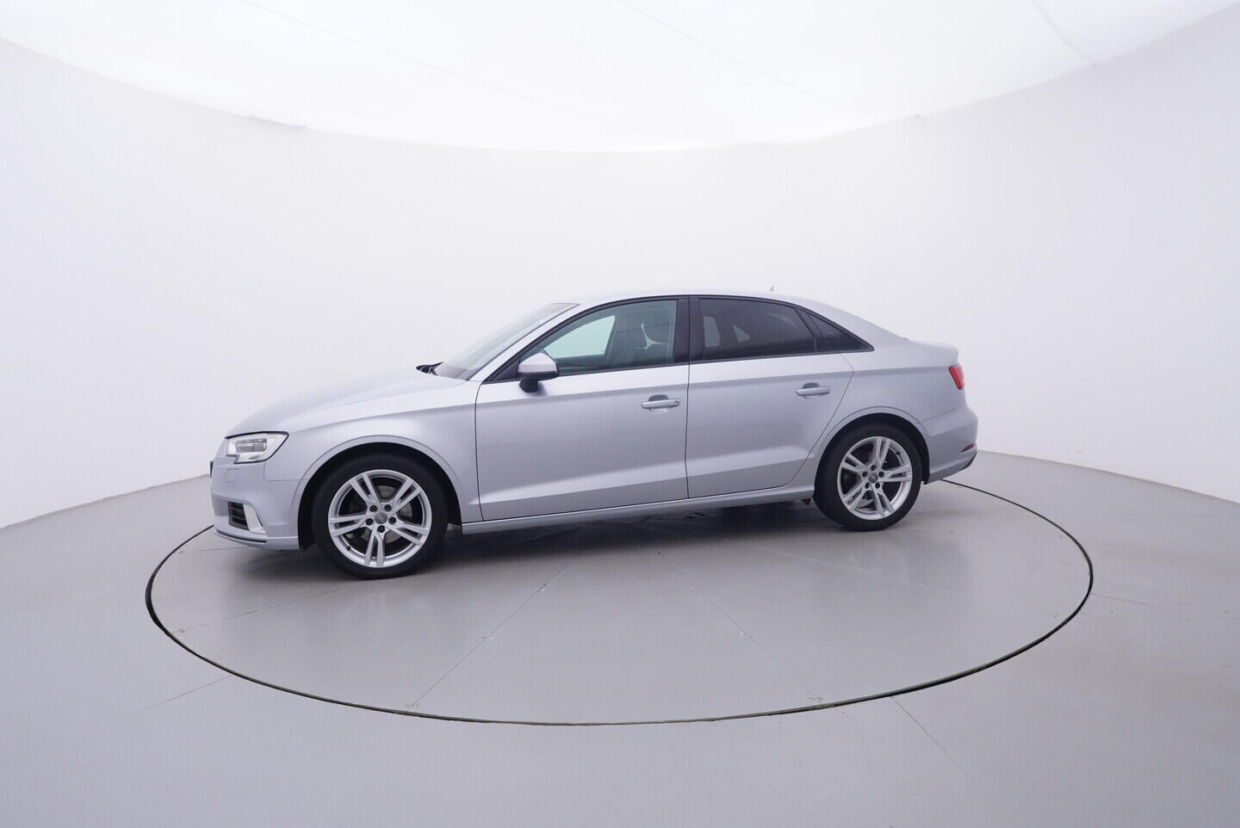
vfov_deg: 56.2
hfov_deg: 77.3
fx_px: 775
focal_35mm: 22
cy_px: 414
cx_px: 620
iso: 200
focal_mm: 15
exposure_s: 1/80
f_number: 5
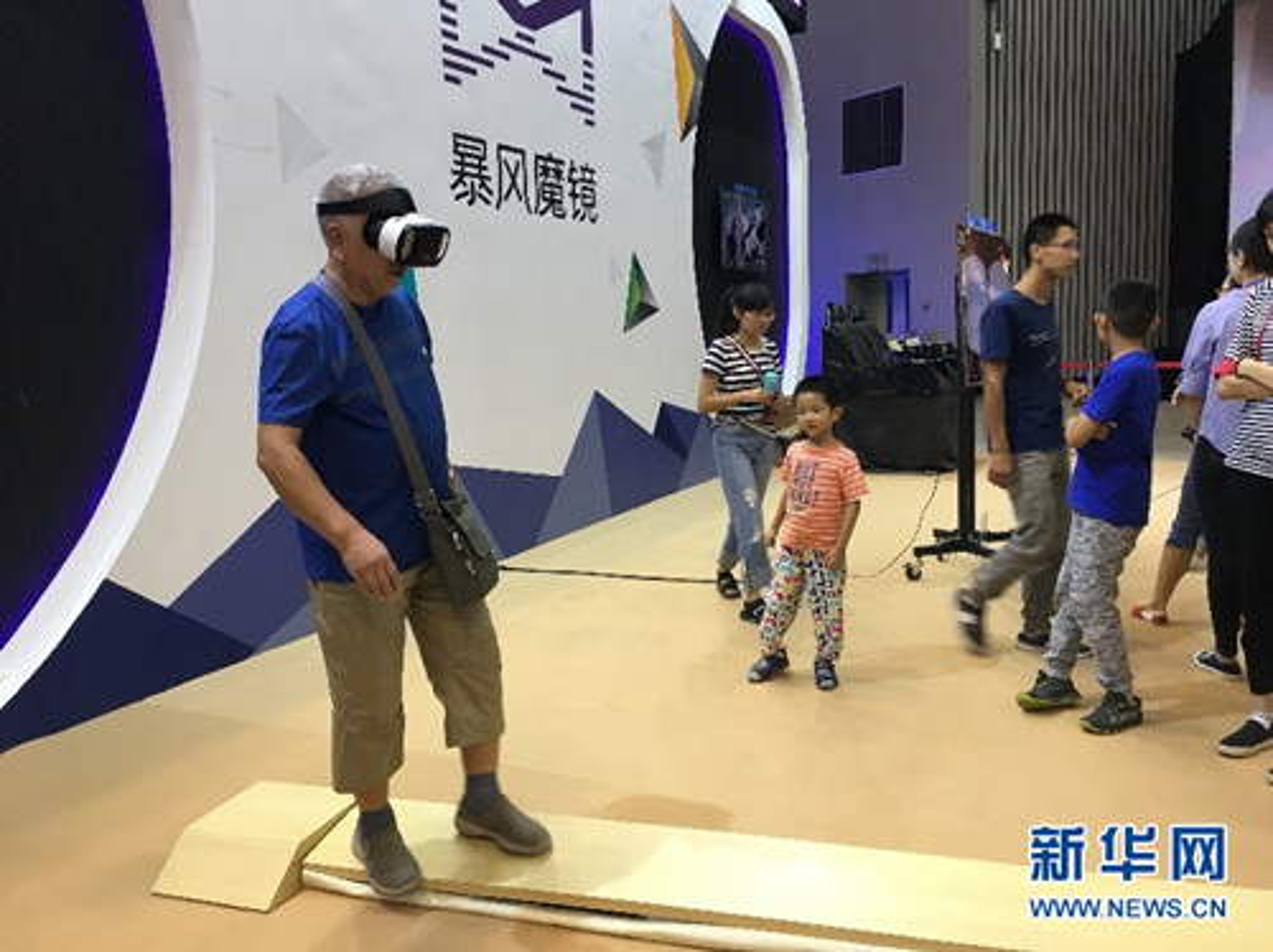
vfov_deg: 48.2
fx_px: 1065
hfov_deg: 61.7
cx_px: 636
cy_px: 476
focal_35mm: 29
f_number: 2.2
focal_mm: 4.15
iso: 80
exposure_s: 1/33
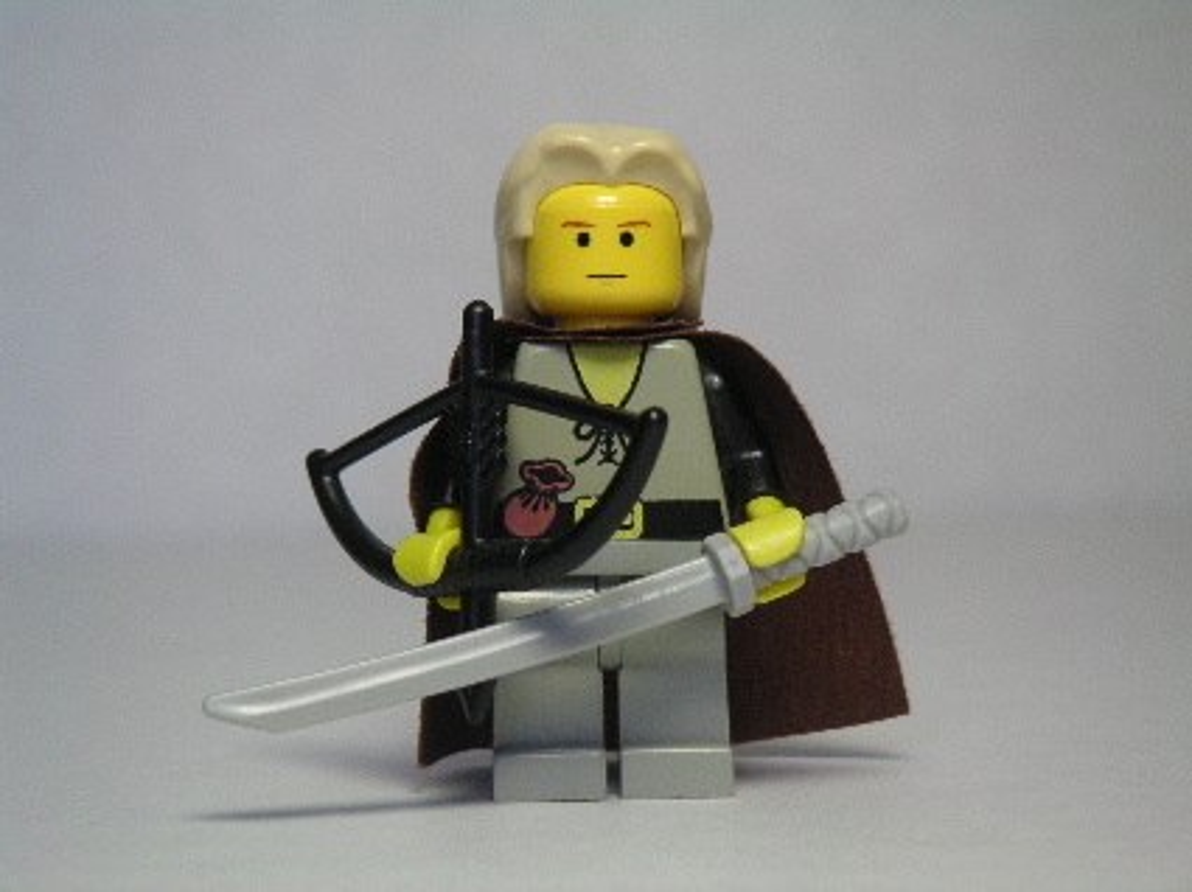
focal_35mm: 107
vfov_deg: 13.8
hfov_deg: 18.4
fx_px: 3681
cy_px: 446
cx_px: 596
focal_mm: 16.5
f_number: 3.6
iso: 80
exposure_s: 1/90
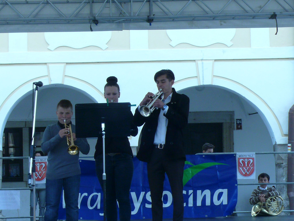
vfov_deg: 15.6
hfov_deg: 20.7
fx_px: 807
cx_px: 147
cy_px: 110
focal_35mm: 95
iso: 200
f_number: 9
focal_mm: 12.8
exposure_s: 1/125
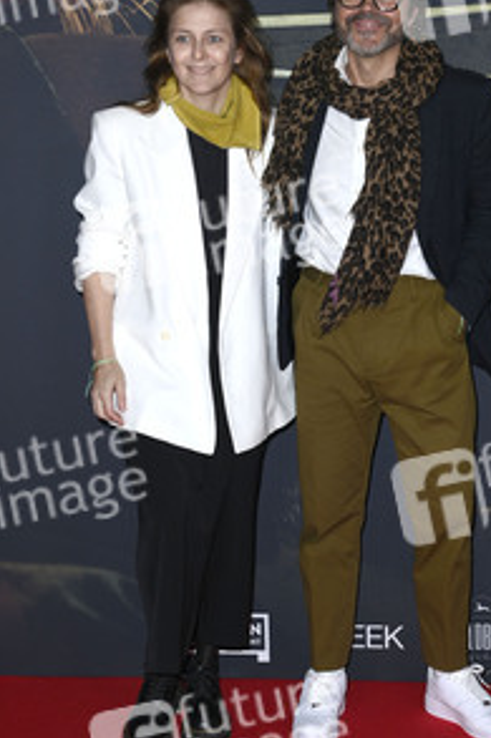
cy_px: 360
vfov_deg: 27.0
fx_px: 1536
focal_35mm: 75
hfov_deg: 18.1
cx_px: 292
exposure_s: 1/200
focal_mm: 55
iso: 500
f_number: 5.6
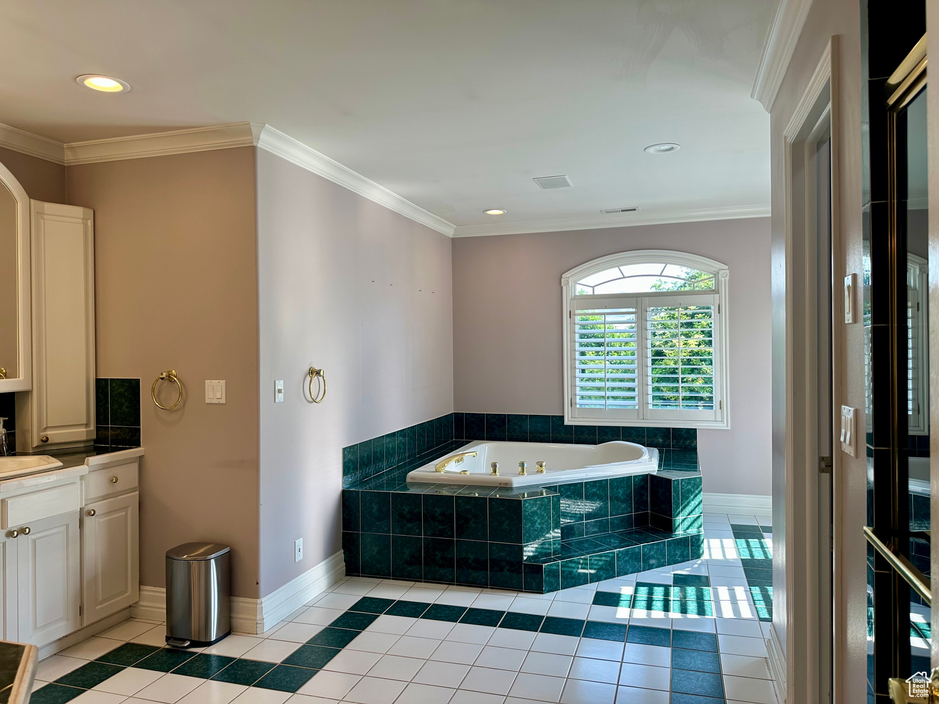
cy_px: 352
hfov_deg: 71.6
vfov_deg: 56.8
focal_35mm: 24
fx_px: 651
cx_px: 470
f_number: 1.78
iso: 80
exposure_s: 1/276
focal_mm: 6.86
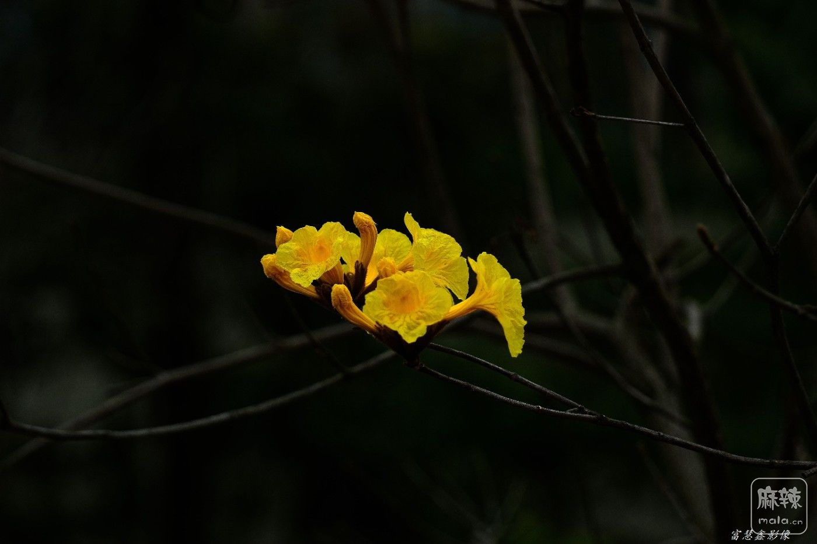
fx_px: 4538
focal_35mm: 200
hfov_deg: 10.3
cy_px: 272
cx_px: 408
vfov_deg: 6.9
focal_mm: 200
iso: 100
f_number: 5.6
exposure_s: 1/400
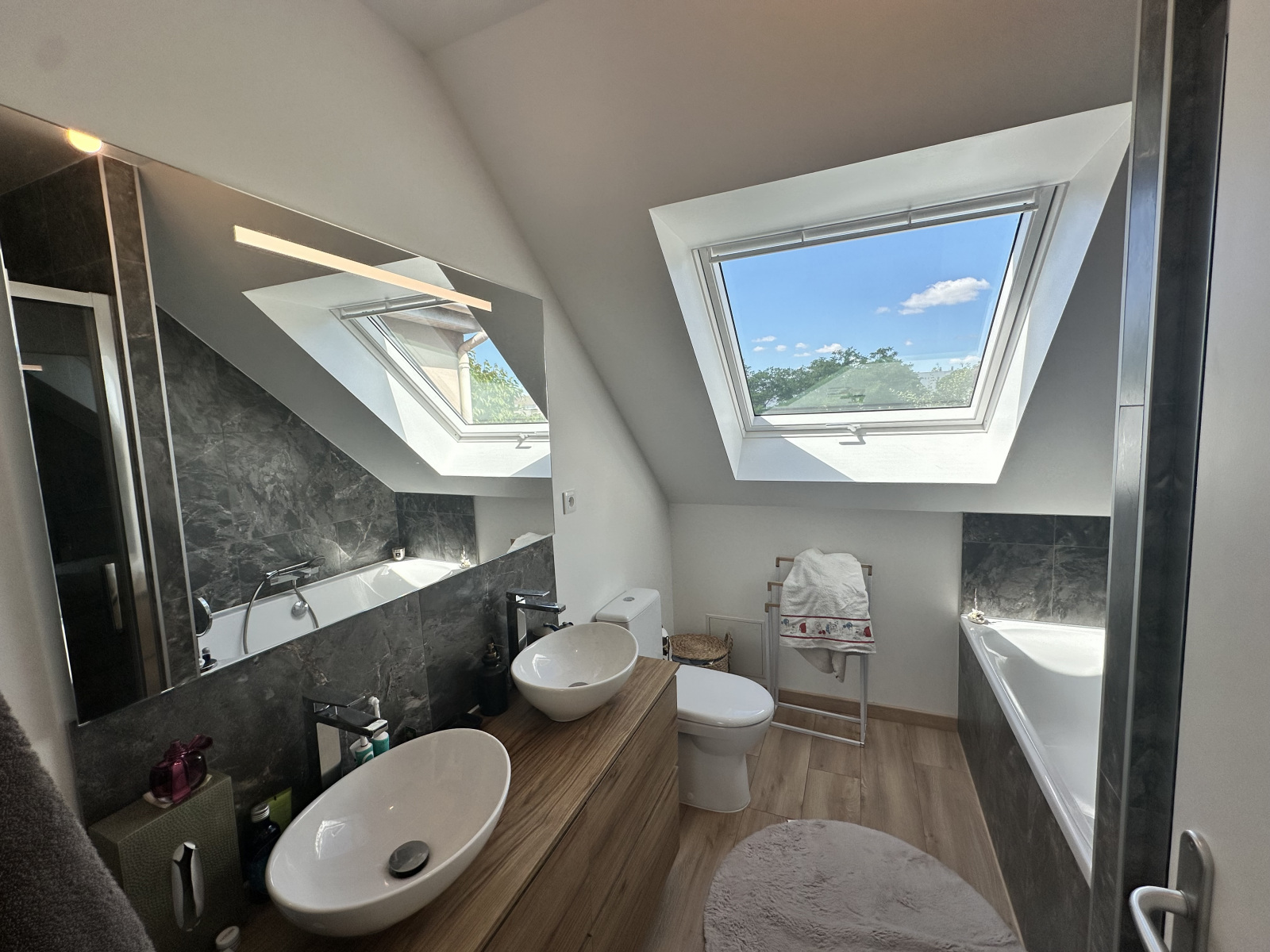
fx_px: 514
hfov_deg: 102.1
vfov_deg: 85.7
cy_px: 476
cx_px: 635
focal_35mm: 14
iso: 40
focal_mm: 2.22
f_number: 2.2
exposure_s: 1/540
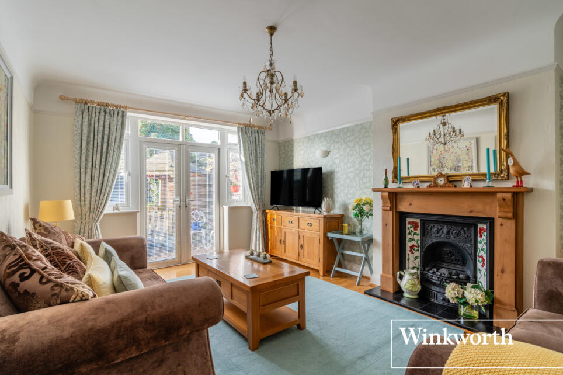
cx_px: 276
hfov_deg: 93.3
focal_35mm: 17
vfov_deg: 70.4
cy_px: 192
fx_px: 266
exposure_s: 1/25
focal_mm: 16
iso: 100
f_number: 8
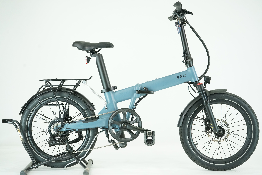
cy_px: 88
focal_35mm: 61
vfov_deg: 22.3
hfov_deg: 32.9
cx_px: 131
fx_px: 444
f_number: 6.3
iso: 3200
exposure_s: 1/200
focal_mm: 61
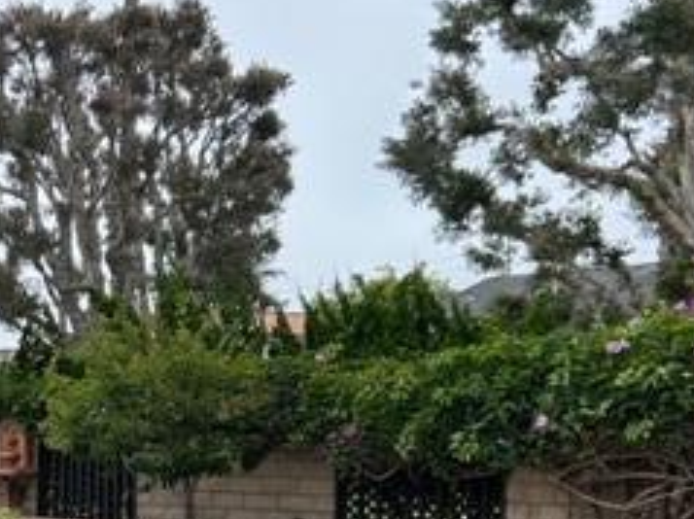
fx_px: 1402
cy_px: 493
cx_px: -58
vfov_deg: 20.4
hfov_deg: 25.8
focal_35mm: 70
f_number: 1.5
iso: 50
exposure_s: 1/3356
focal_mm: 5.7
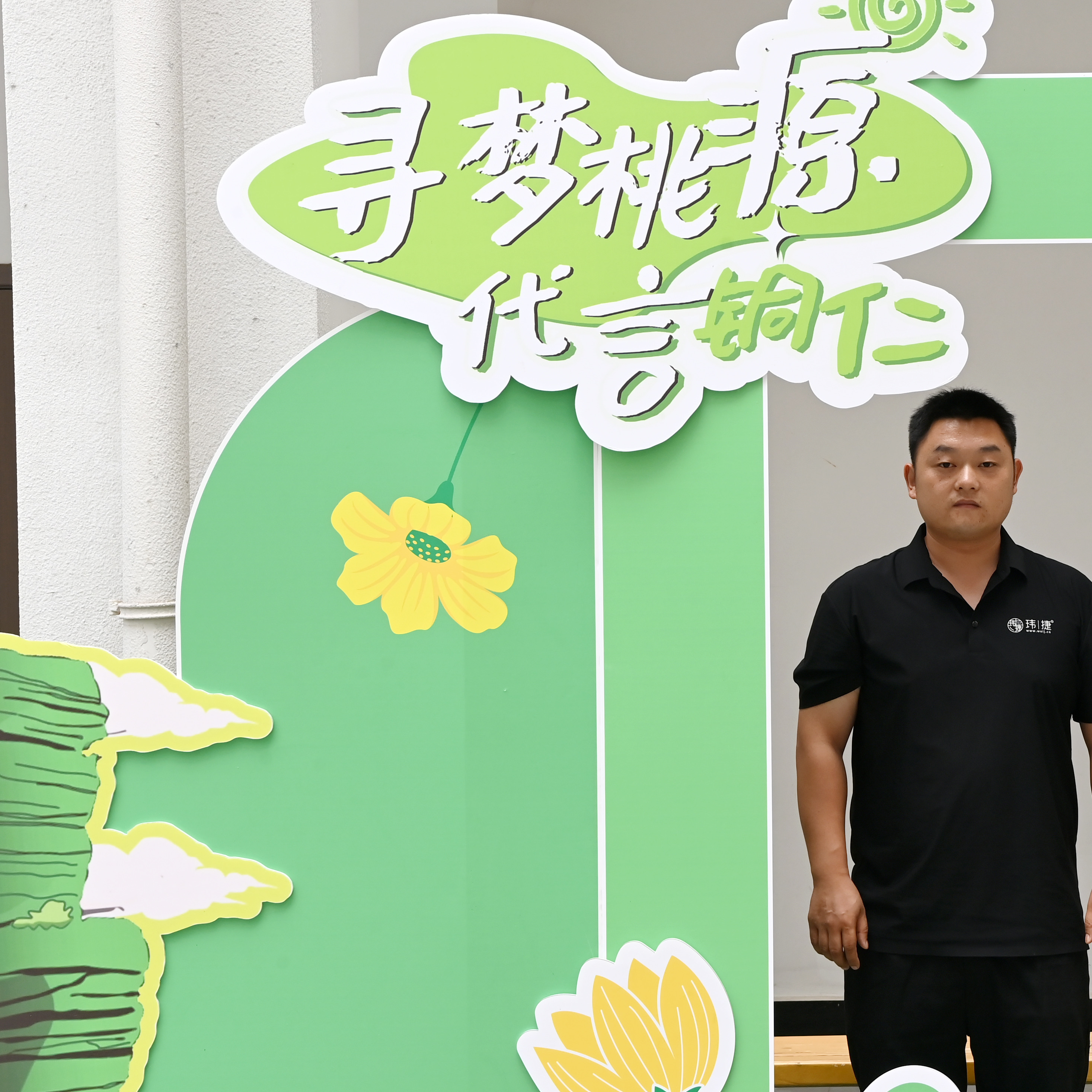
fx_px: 3569
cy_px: 533
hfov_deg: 17.2
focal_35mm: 100
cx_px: 962
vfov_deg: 17.4
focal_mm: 62
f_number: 10
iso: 640
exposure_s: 1/100
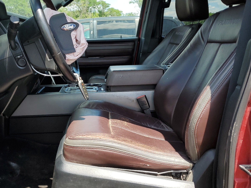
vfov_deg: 41.8
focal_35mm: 34
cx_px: 110
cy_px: 99
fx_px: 247
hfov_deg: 53.8
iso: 50
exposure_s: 1/833
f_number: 1.5
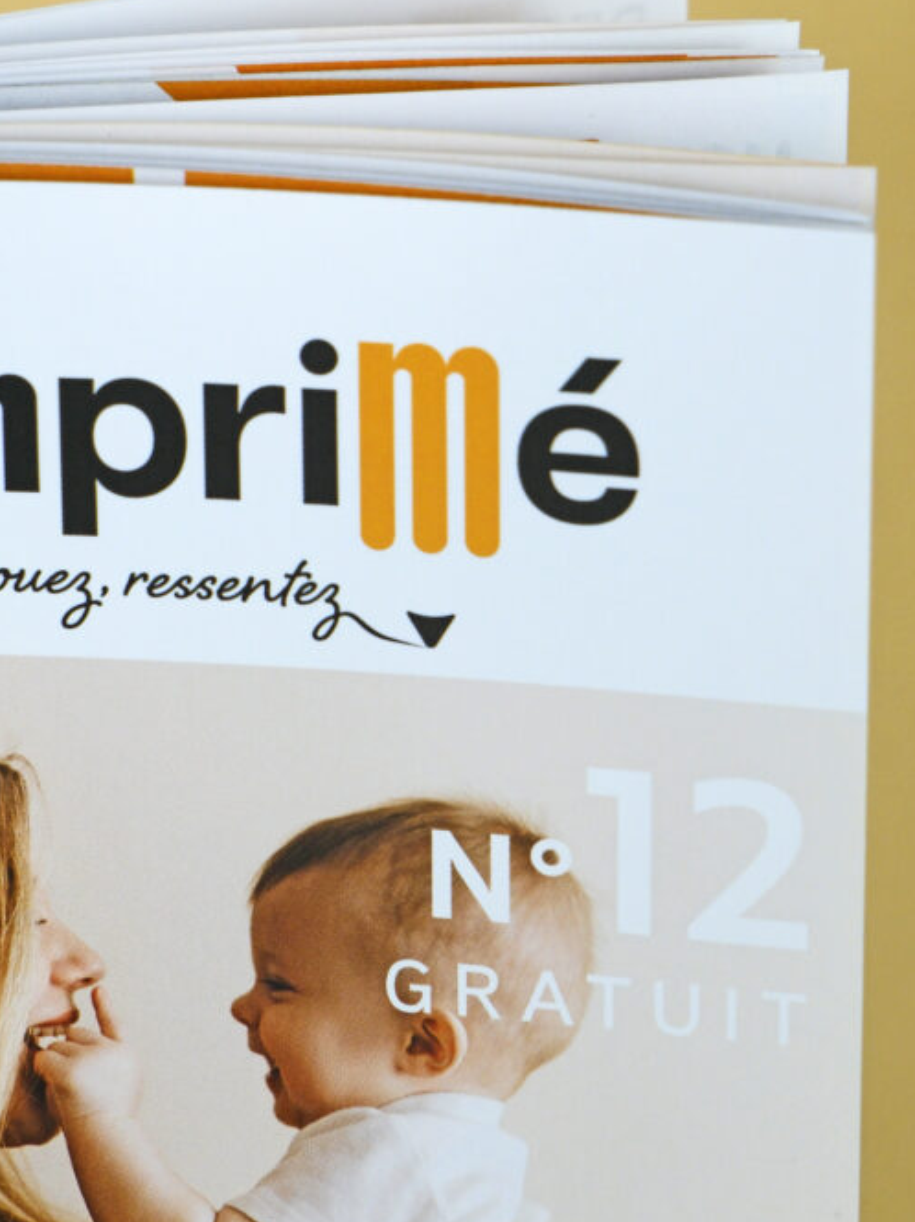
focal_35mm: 200
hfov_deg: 7.4
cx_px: 276
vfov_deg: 9.9
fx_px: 7056
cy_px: 331
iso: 800
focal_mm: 80
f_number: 7.1
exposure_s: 1/125
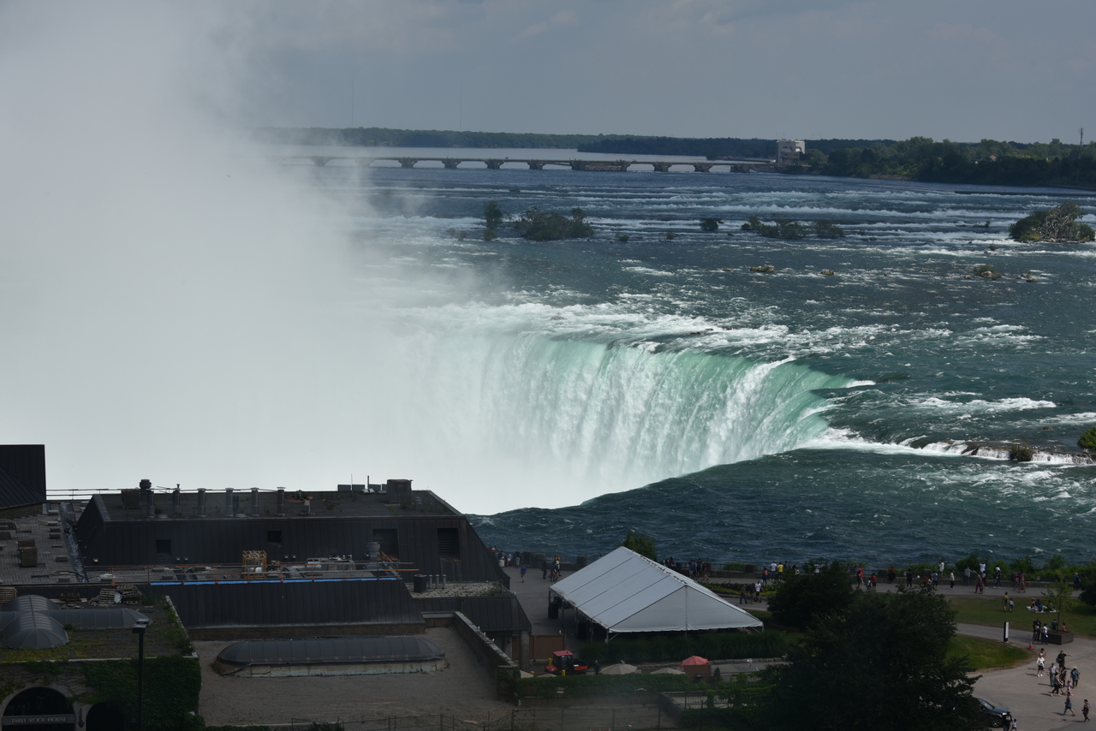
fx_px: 2375
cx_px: 548
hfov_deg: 26.0
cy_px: 366
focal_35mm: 78
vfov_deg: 17.5
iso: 100
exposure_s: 1/320
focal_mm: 78
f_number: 11
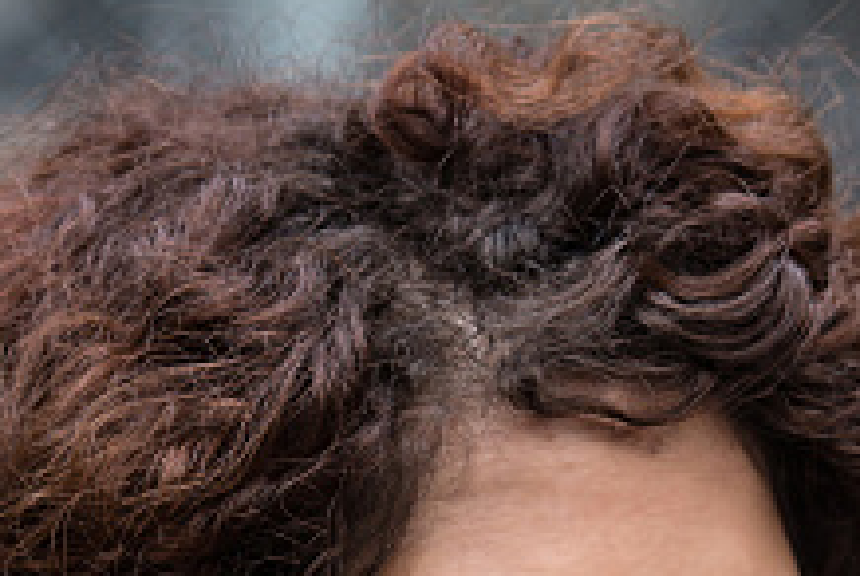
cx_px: 615
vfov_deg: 2.9
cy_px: 1010
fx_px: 11410
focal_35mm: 477
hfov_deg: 4.3
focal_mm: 130
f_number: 3.5
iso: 200
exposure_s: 1/125
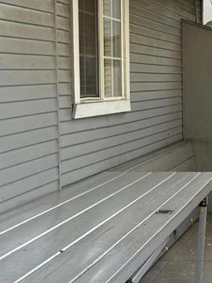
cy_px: 136
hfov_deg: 17.2
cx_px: 314
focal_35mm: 78
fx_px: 637
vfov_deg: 25.0
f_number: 1.5
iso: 40
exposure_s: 1/177
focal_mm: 5.7
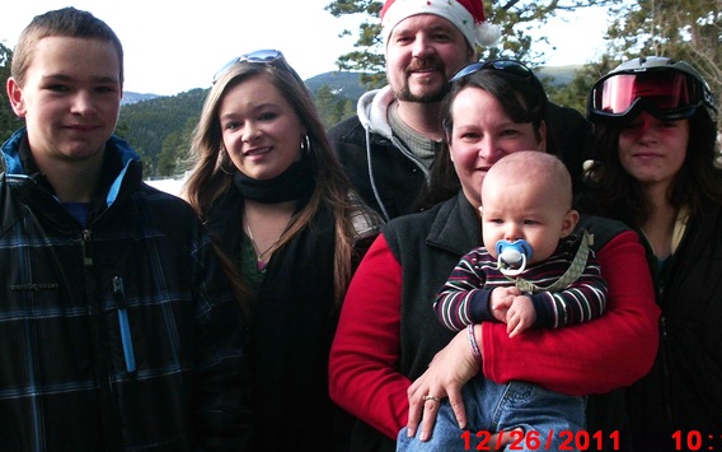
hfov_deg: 46.2
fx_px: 846
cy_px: 210
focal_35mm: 43
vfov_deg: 29.9
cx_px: 365
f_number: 7.3
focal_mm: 6.3
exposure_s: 1/100
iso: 100
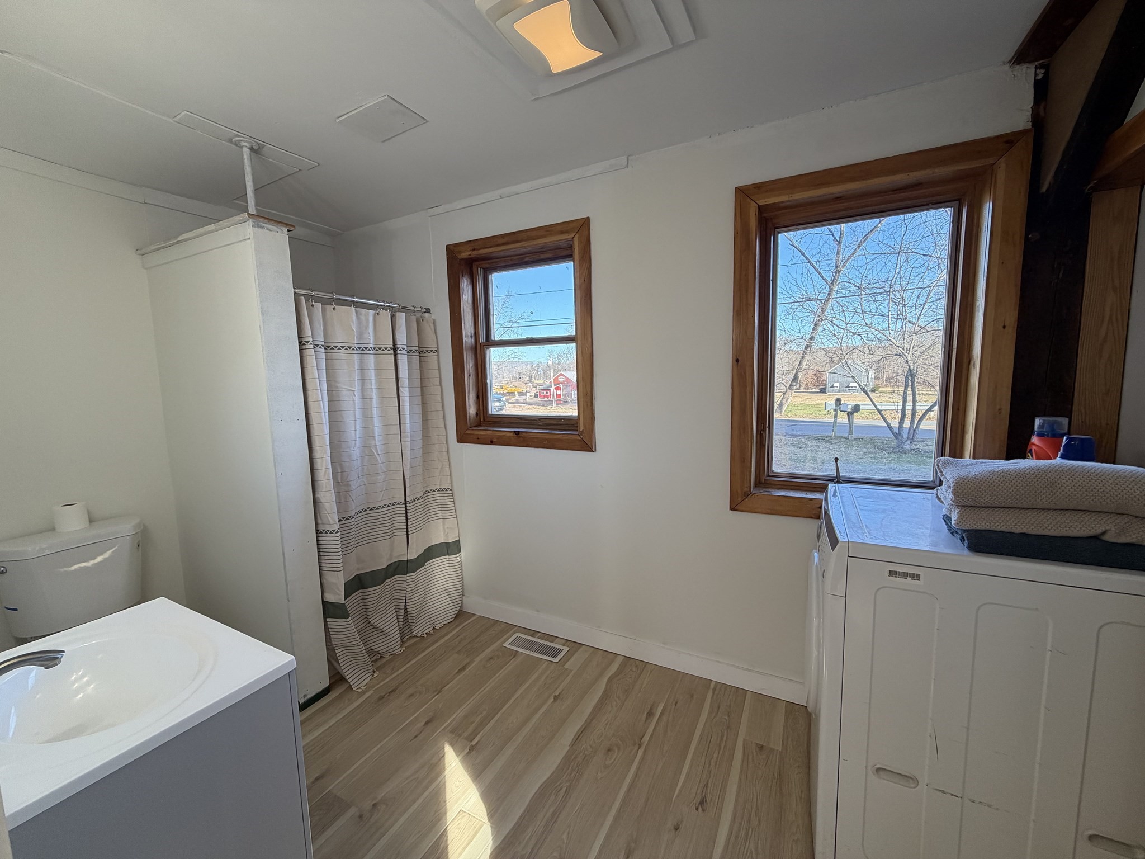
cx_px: 572
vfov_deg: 85.7
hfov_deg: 102.1
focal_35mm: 14
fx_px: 463
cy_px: 430
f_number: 2.2
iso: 80
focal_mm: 2.22
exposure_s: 1/120
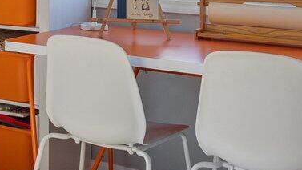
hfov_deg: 21.1
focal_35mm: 91
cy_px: -66
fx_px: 729
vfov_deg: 12.8
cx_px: -100
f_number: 4
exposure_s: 1/25
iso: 400
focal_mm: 16
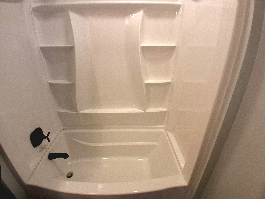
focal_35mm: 17
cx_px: 132
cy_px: 100
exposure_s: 1/40
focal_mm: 1.4
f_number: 2.2
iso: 160
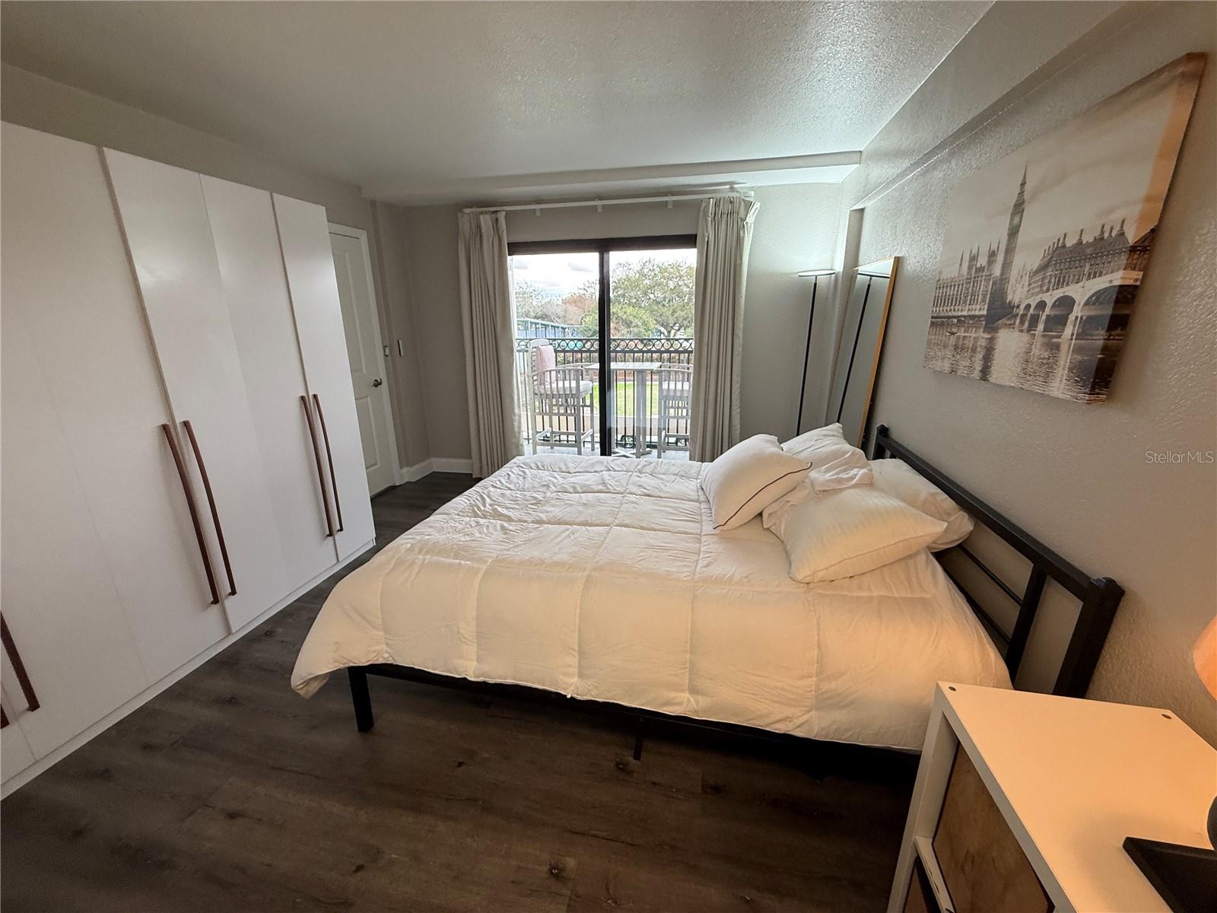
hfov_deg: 102.1
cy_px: 456
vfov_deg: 85.7
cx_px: 608
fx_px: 492
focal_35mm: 14
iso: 125
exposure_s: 1/120
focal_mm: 2.22
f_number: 2.2
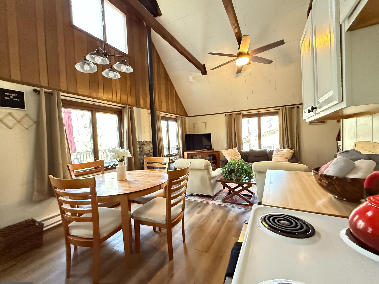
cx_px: 186
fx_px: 164
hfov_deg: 98.2
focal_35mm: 15
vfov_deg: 81.7
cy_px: 146
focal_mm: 2.22
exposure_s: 1/40
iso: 1250
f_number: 2.2
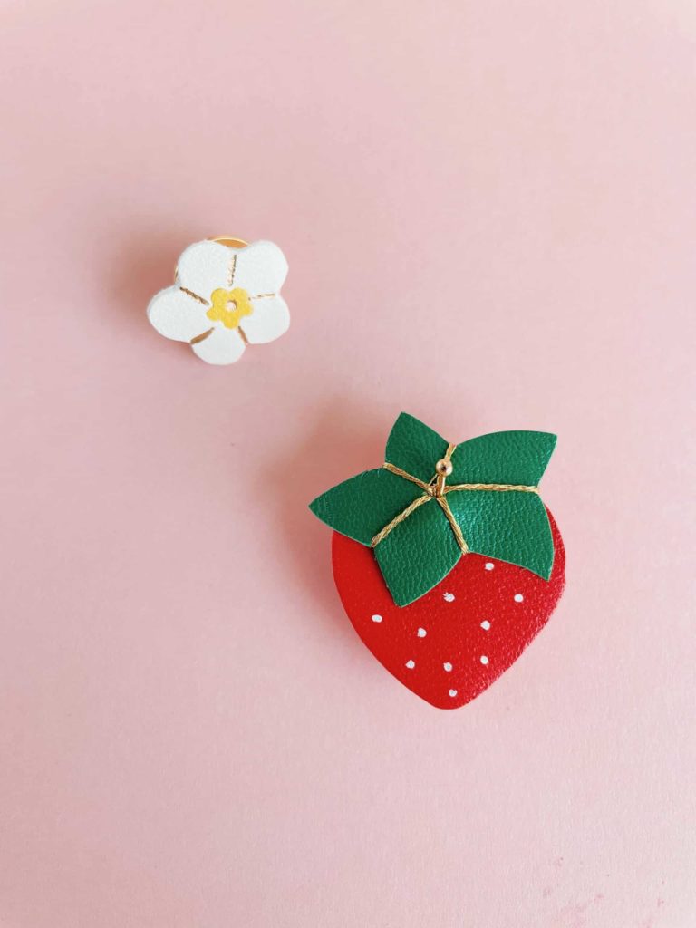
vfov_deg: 67.3
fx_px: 697
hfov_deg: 53.1
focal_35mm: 26
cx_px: 348
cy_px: 464
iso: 64
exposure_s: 1/121
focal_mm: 4.2
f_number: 1.6
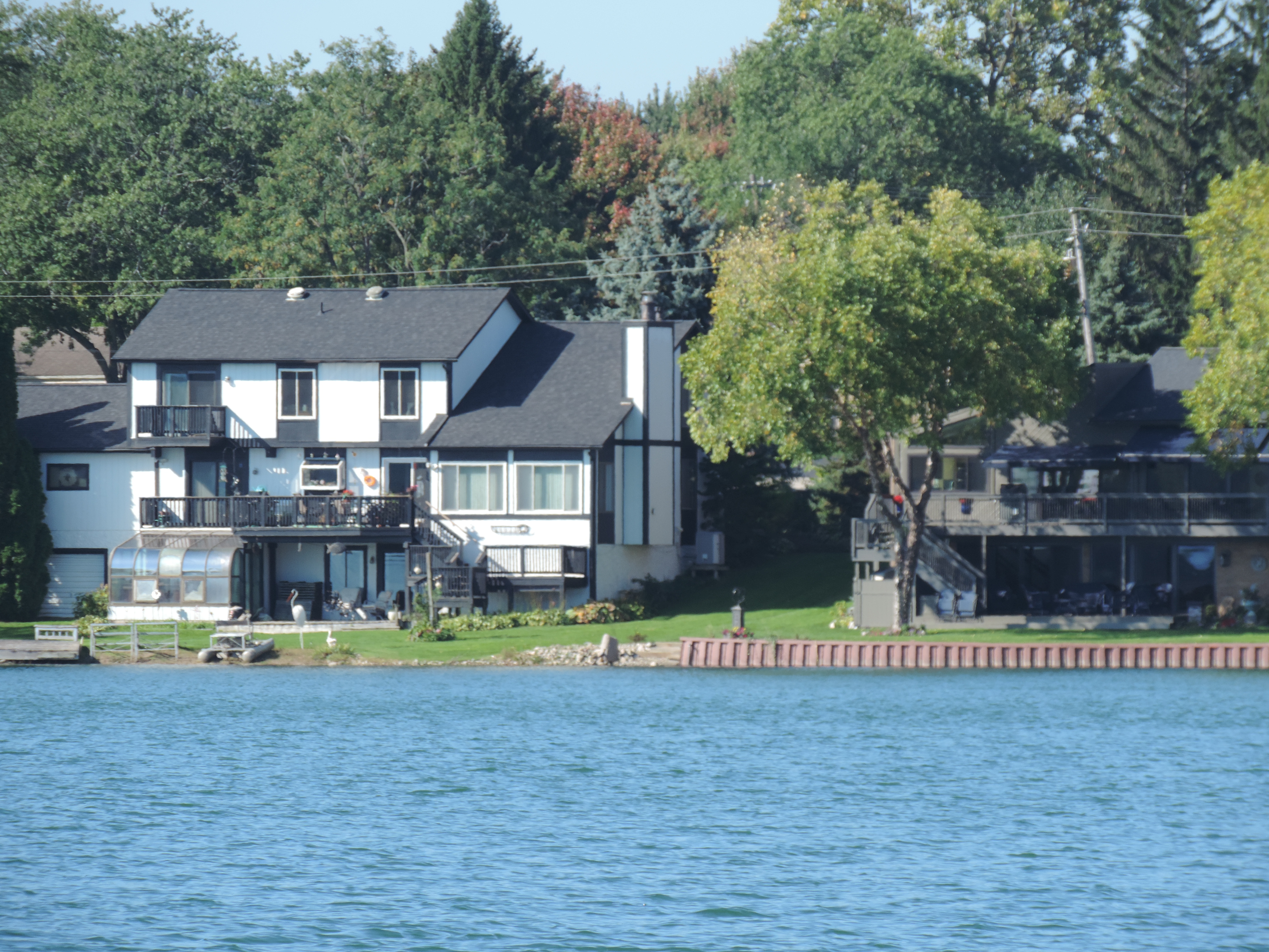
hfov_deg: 4.6
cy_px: 476
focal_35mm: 435
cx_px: 634
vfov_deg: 3.4
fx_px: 15947
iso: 90
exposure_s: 1/250
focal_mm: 77.5
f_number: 4.9
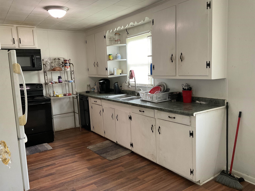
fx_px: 214
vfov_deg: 48.2
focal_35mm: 29
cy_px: 96
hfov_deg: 61.7
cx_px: 128
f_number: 1.8
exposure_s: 1/60
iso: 160
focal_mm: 3
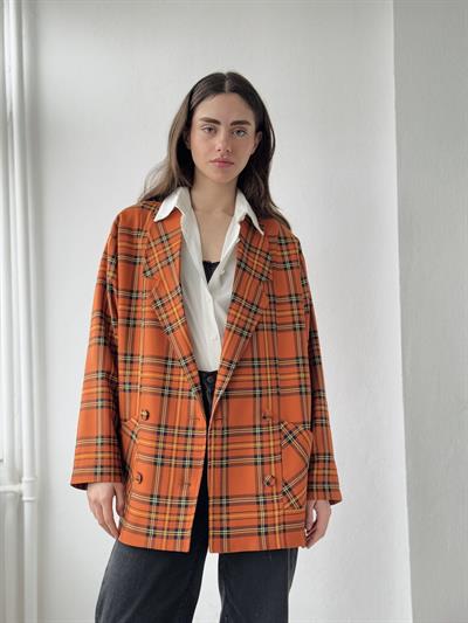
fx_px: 865
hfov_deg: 30.3
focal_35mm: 48
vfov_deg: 39.6
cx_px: 234
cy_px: 312
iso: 160
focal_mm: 6.76
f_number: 1.78
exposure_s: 1/60
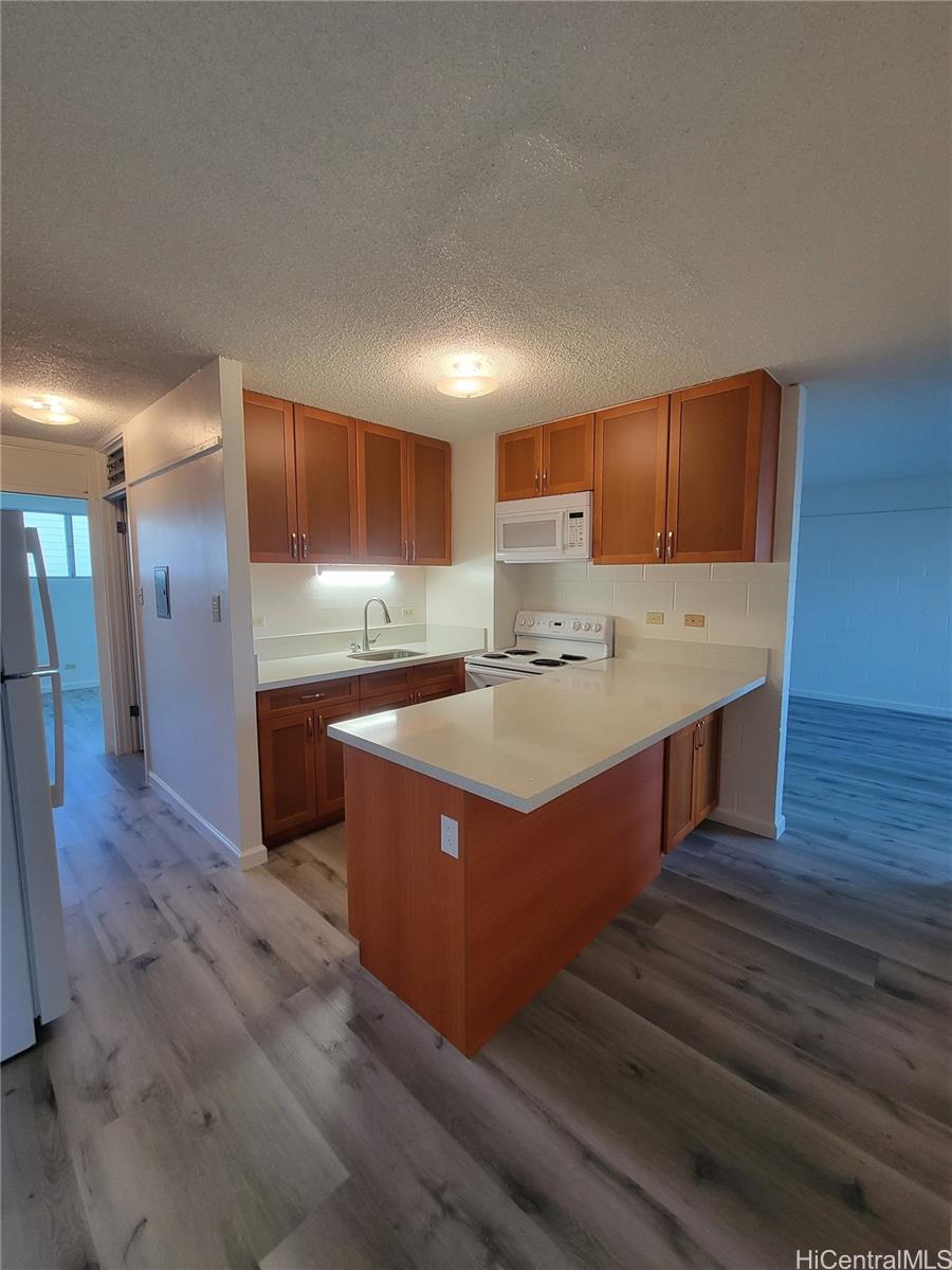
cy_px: 635
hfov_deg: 89.9
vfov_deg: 106.2
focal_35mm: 13
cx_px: 476
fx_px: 477
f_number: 2.2
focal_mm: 2.2
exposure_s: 1/60
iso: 200
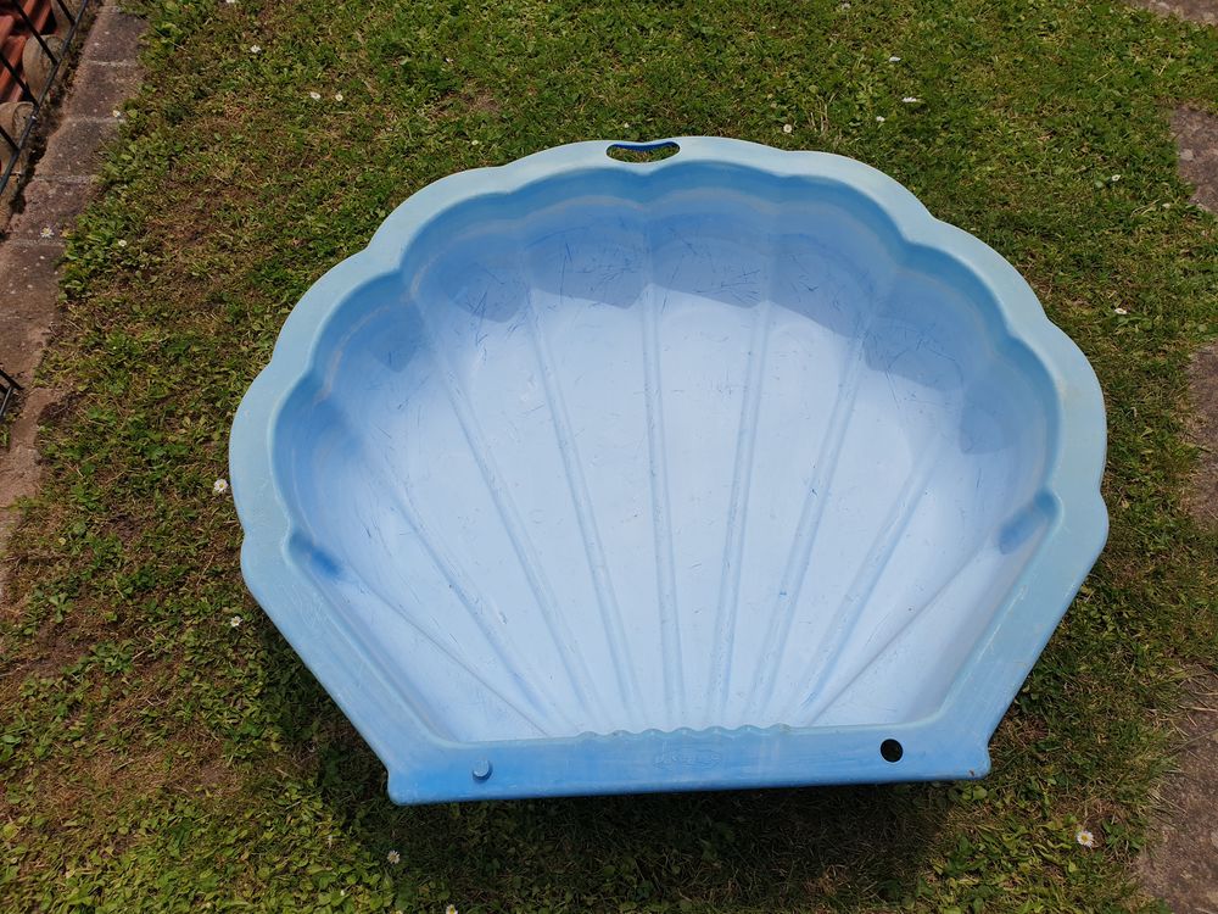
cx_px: 609
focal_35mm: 26
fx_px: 915
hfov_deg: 67.3
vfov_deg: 53.1
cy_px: 457
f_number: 2.4
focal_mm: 4.3
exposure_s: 1/3106
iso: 50
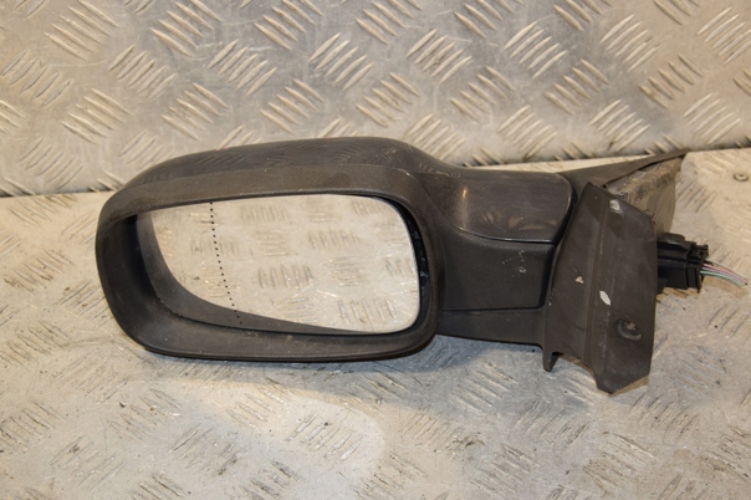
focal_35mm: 72
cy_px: 248
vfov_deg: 19.0
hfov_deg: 28.3
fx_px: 1491
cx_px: 393
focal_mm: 45
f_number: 6.3
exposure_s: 1/200
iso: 800
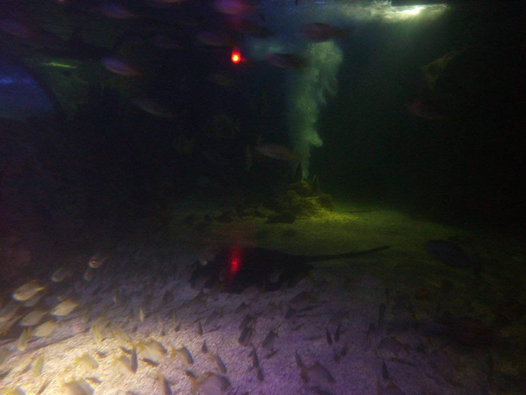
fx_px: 380
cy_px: 198
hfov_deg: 69.4
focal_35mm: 25
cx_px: 263
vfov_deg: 54.9
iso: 400
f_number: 3.3
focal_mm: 4.1
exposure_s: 1/8
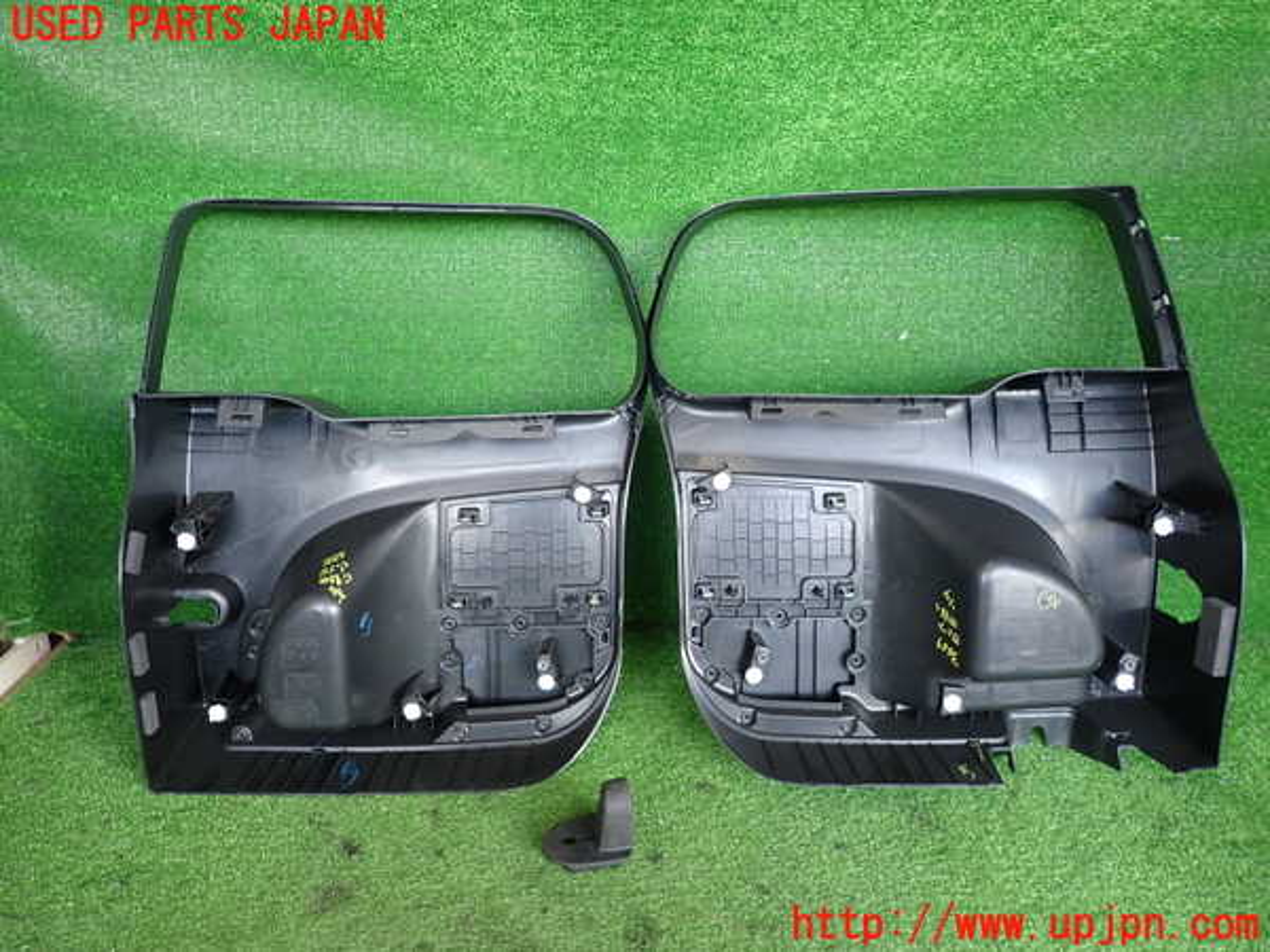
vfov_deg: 54.9
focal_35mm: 25
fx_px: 917
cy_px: 476
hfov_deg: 69.4
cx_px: 635
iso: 200
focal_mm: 4.5
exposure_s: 1/80
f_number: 2
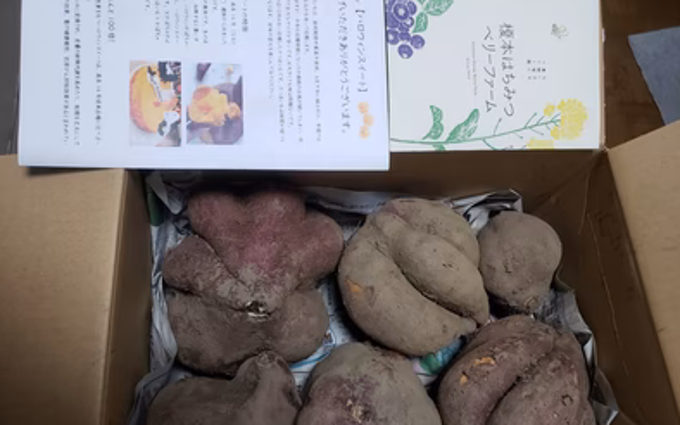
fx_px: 519
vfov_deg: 44.4
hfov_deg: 66.5
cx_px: 343
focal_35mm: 28
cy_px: 247
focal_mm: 4.3
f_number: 2.4
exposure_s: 1/60
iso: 200
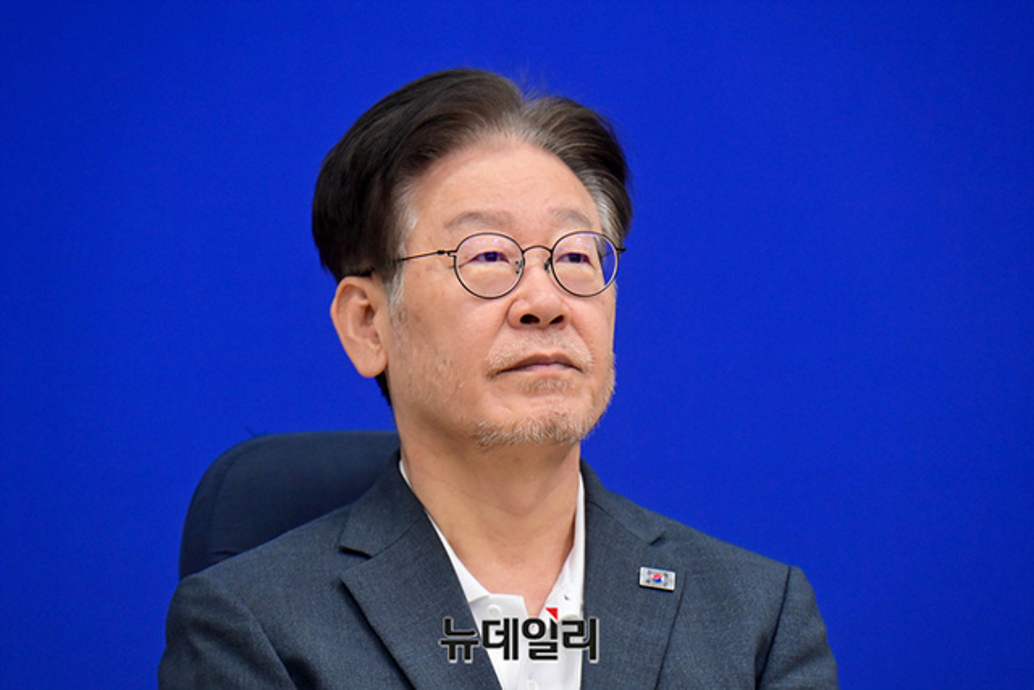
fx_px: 8618
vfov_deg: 4.6
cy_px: 345
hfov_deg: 6.9
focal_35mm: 300
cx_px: 517
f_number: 6.3
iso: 6400
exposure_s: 1/250
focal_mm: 300
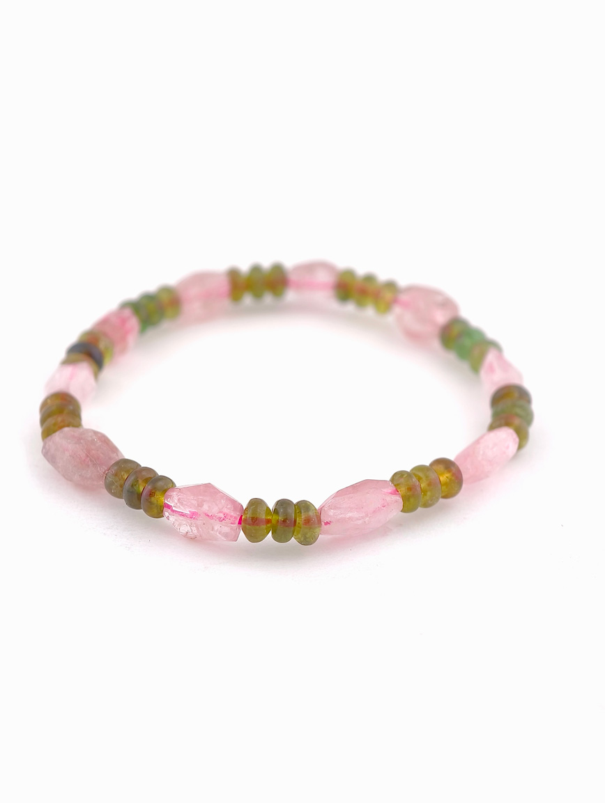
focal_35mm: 91
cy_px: 402
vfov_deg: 21.5
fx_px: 2116
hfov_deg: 16.3
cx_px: 302
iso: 125
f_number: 2.67
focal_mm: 22.48
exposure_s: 1/161
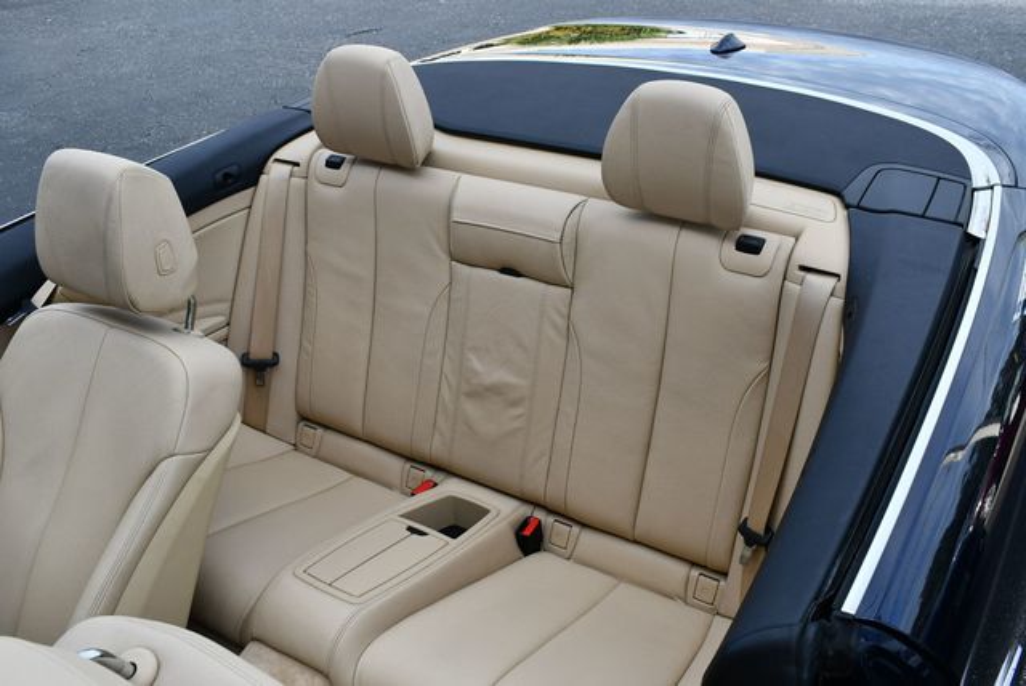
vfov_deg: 36.9
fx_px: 1027
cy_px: 343
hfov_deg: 53.1
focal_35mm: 36
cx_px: 513
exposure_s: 1/250
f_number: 7.1
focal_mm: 18
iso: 200
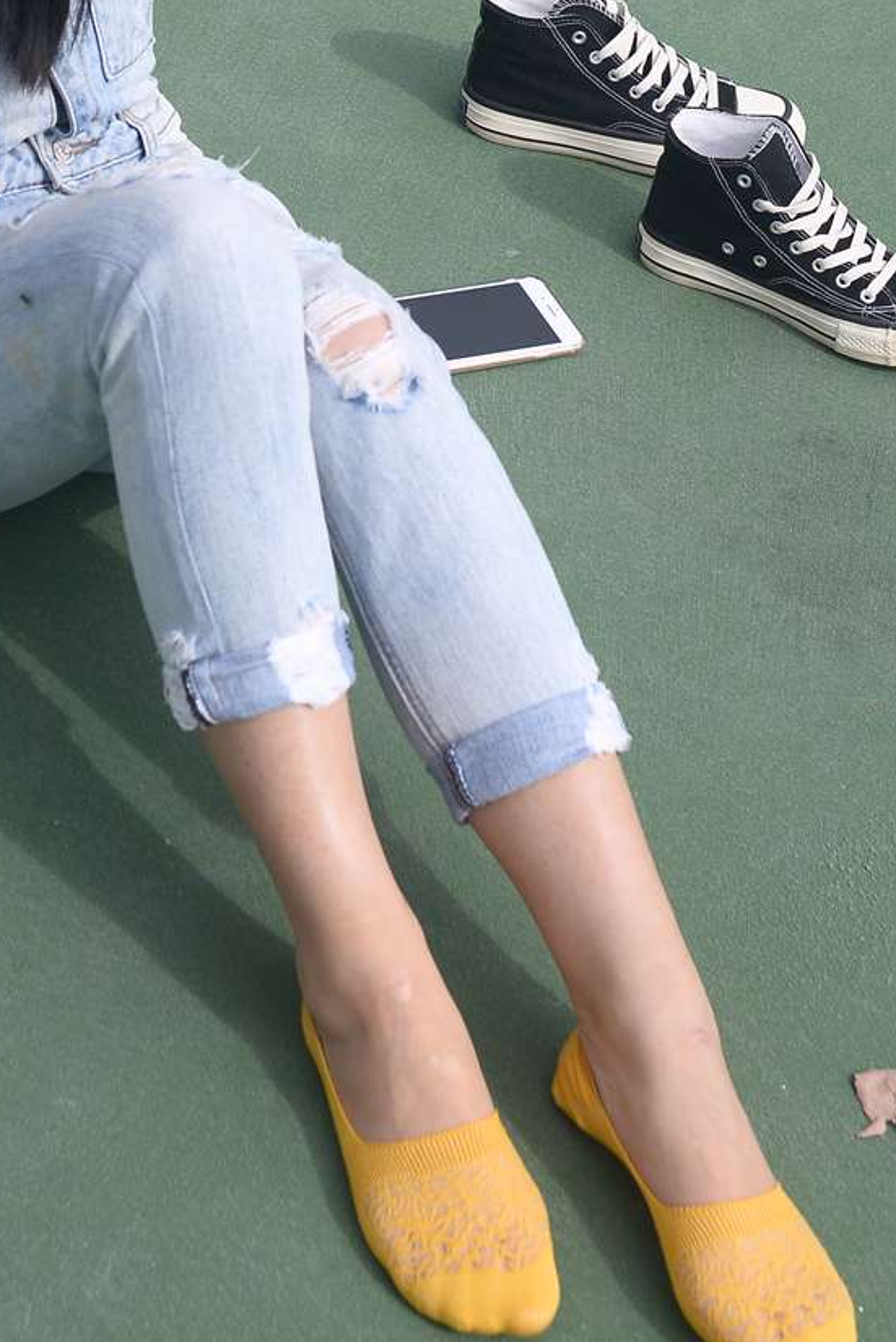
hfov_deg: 15.3
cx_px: 233
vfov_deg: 22.1
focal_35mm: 89
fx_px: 3318
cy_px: 38
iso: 100
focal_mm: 35
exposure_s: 1/500
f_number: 6.3
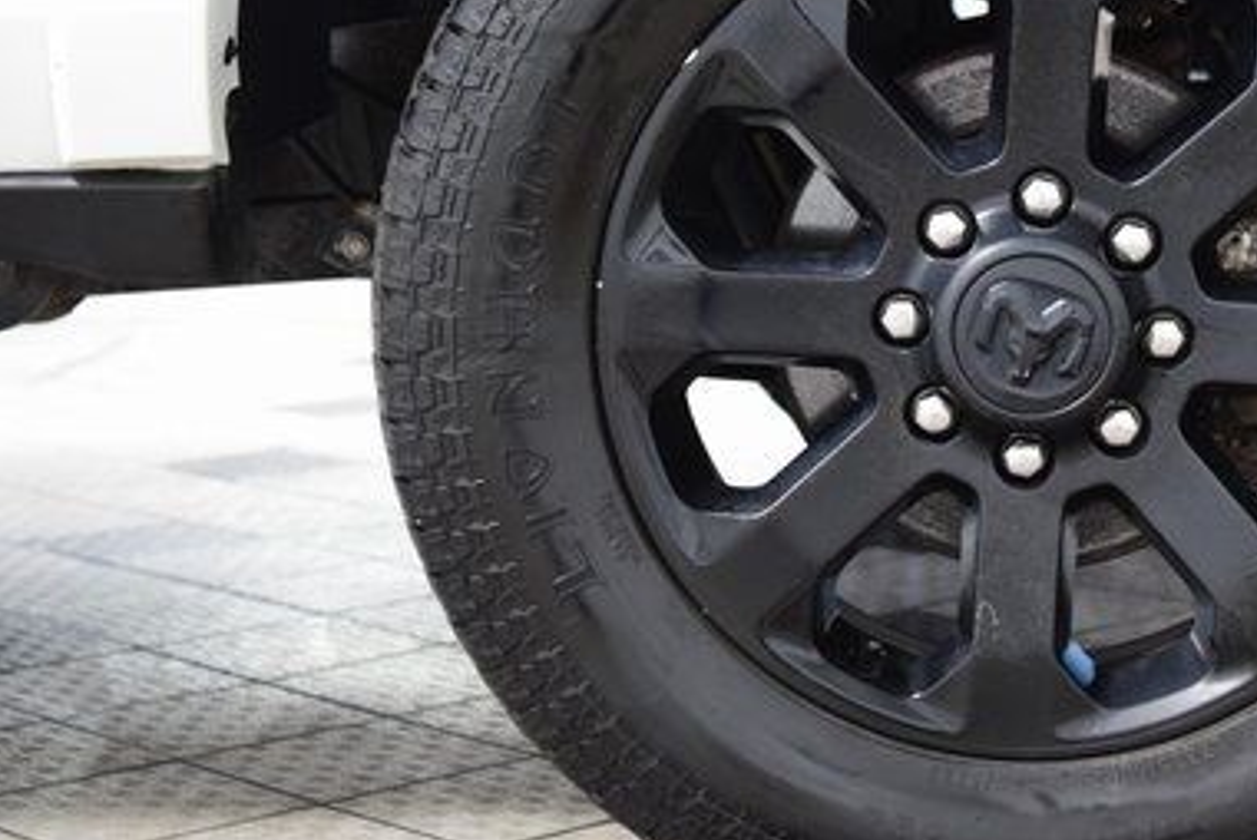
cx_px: 1055
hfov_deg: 20.9
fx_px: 3354
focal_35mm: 96
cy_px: 306
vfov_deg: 14.3
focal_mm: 38
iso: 1600
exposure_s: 1/50
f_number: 2.8
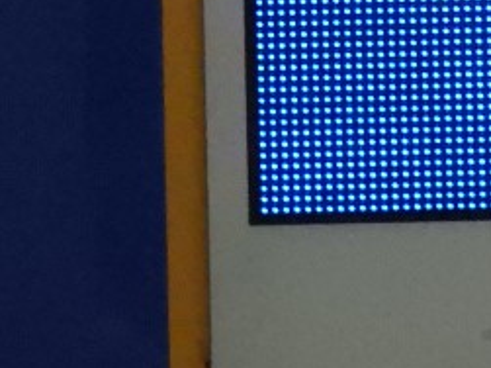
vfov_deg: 3.0
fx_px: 6919
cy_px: -225
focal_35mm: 488
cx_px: 78
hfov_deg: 4.1
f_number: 4.5
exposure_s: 1/800
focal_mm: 15.2
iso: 1600
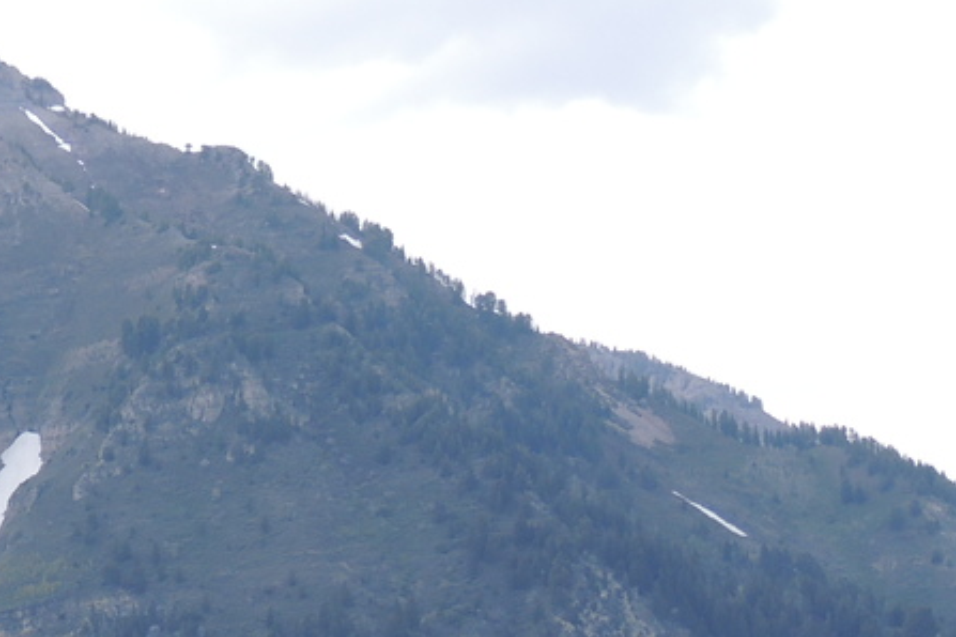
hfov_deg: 14.1
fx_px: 3717
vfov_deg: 9.7
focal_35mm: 140
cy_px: 705
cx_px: -269
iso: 100
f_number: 3.5
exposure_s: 1/500
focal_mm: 8.3
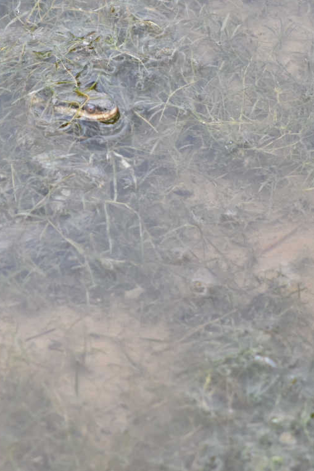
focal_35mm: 954
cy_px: 152
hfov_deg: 1.4
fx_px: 12486
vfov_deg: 2.2
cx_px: 131
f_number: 5.6
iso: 500
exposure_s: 1/500
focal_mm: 300
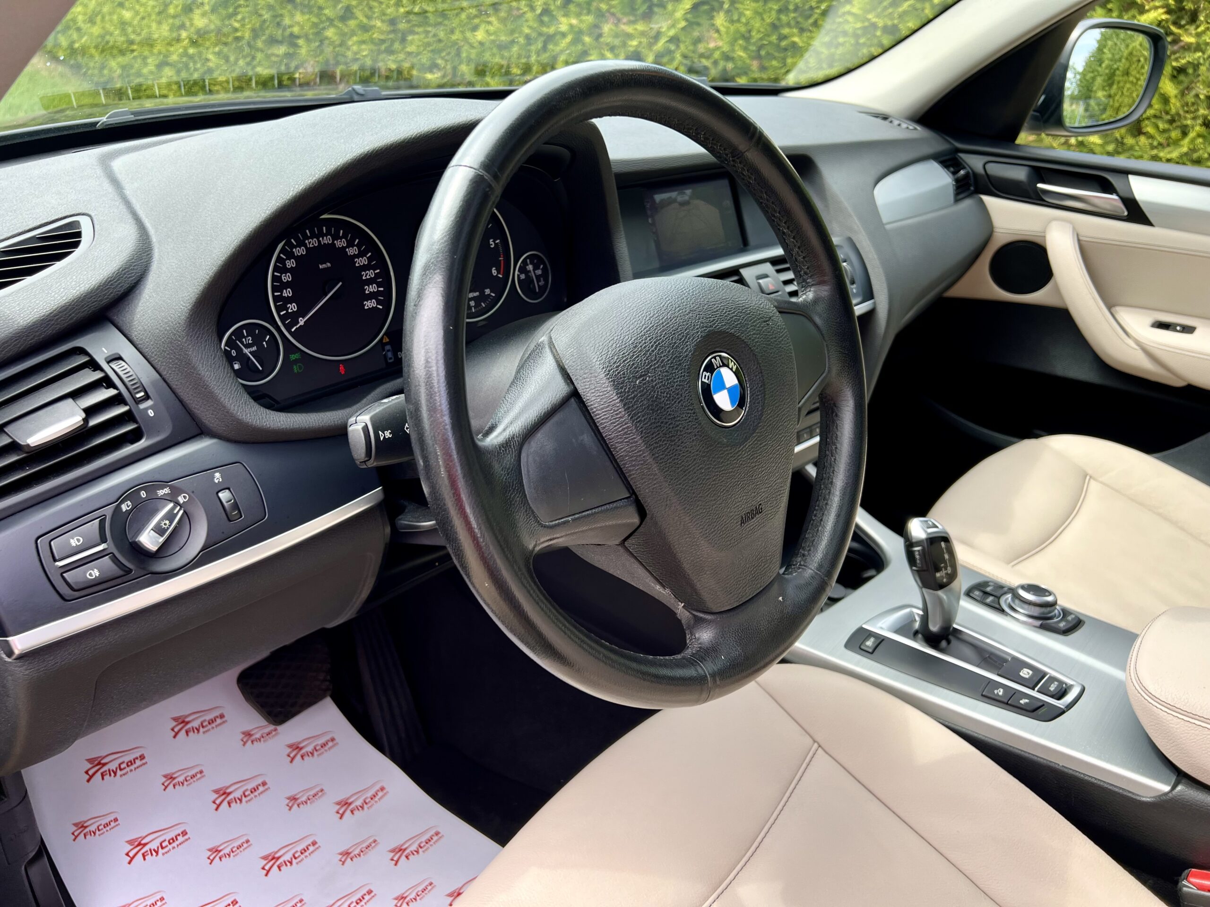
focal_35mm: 26
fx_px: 909
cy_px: 454
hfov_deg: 67.3
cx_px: 605
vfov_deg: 53.1
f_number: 1.5
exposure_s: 1/441
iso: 50
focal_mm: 5.7
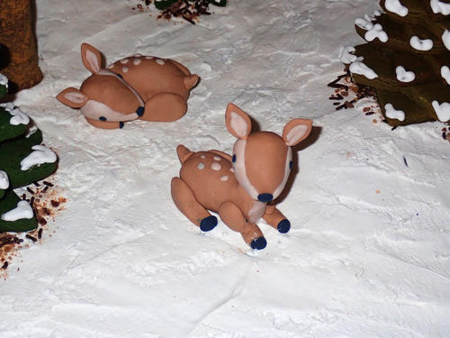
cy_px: 169
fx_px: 793
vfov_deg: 24.0
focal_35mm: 61
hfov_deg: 31.7
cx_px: 225
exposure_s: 1/60
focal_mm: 11
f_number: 10
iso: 250
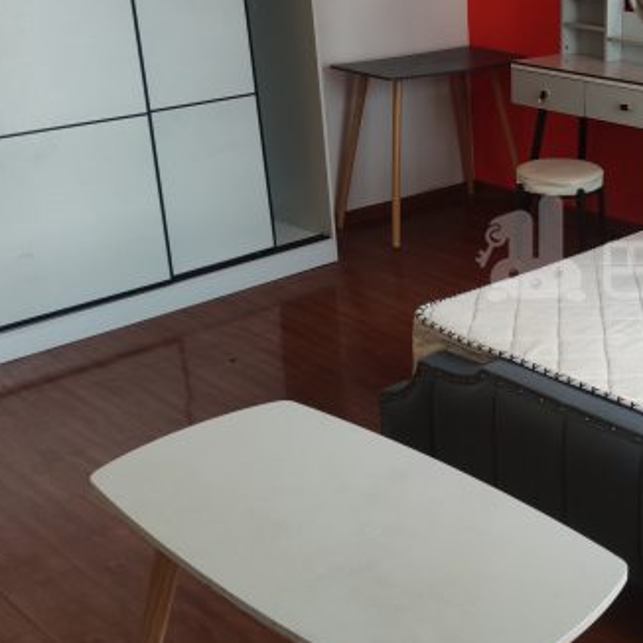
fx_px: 1093
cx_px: 633
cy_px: 249
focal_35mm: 52
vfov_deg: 32.7
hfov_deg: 30.6
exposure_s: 1/100
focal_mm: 6.72
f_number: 1.69
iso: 105
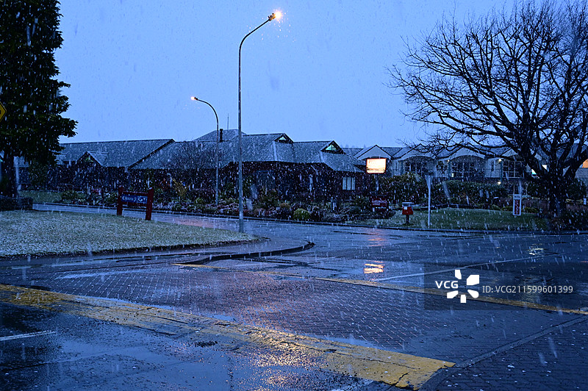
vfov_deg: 30.5
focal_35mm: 44
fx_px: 718
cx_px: 294
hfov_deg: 44.5
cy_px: 196
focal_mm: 44
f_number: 4
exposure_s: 1/50
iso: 2000
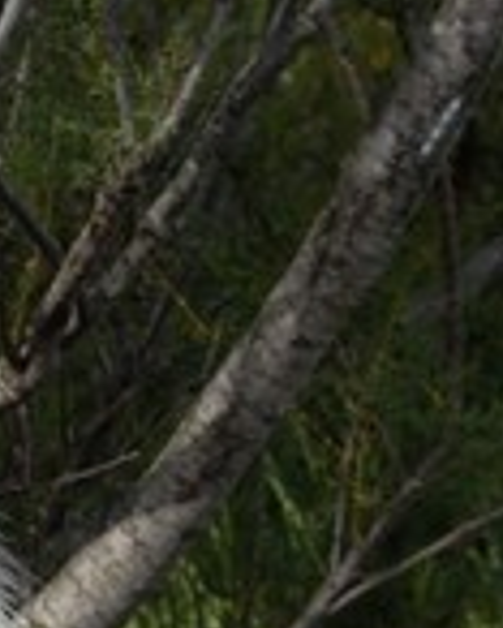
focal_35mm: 432
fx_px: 8031
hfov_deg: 3.1
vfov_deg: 4.4
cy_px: 1394
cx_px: -2773
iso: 200
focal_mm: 42
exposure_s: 1/320
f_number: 8
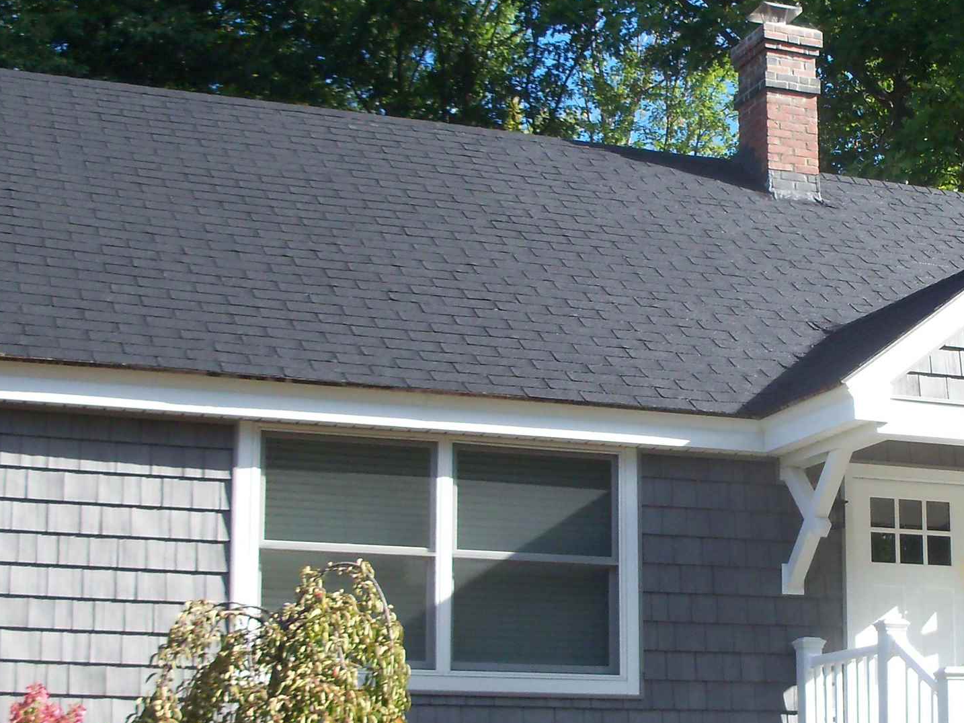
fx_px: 2088
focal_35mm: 75
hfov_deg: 25.7
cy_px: 464
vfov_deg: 19.6
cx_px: 723
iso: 64
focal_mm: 6.3
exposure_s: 1/320
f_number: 3
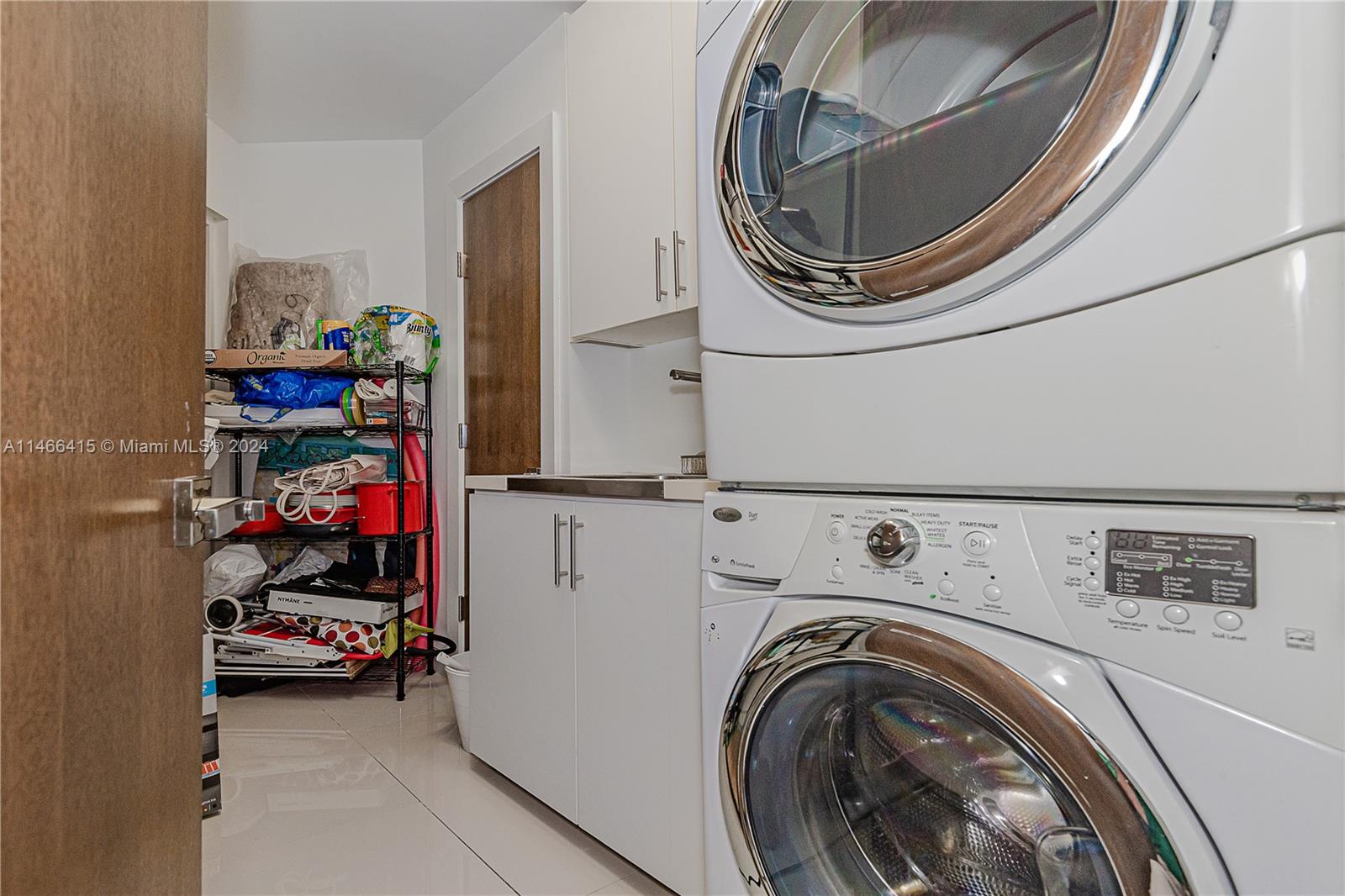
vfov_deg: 70.4
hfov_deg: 93.3
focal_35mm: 17
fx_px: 635
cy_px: 448
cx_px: 672
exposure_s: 1/30
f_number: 8
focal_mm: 17
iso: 800
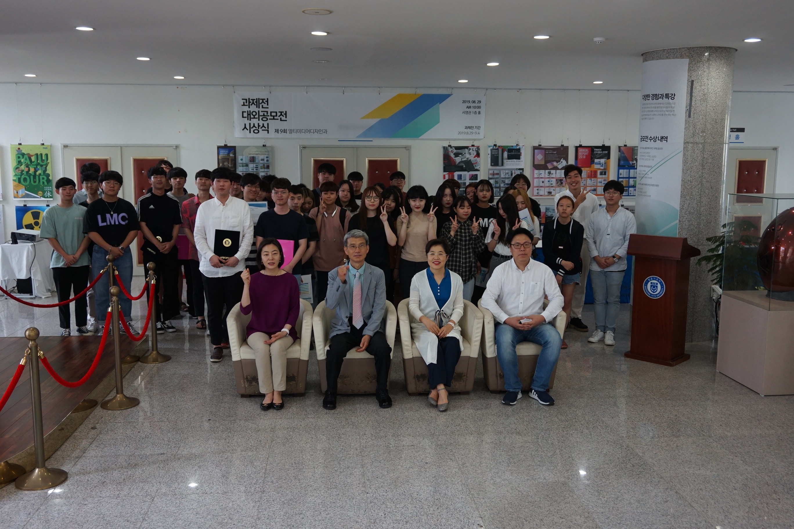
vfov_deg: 41.7
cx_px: 397
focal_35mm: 32
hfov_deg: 59.5
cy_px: 264
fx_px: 695
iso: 640
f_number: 4
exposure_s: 1/60
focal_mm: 21
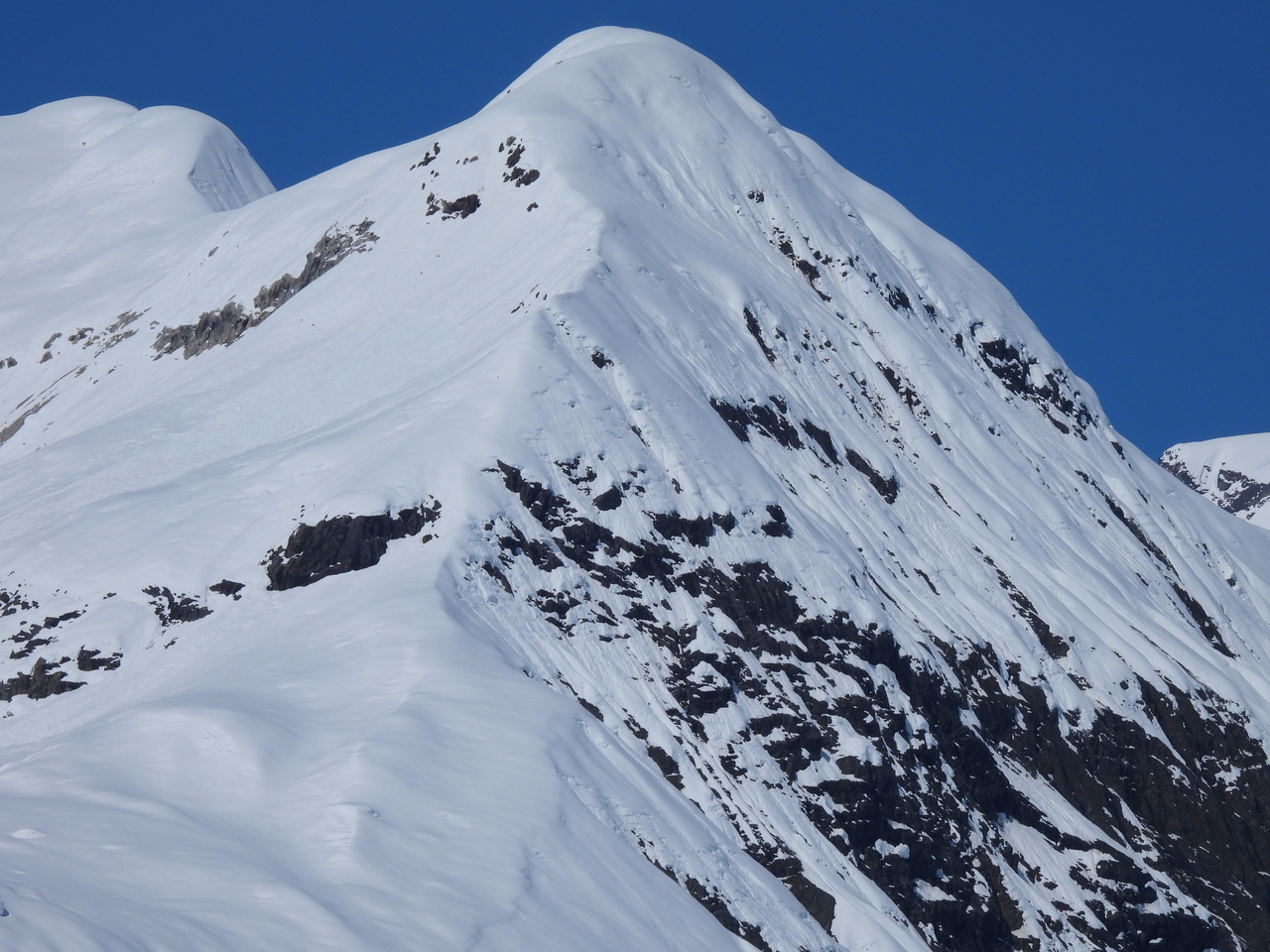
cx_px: 635
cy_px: 476
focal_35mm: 380
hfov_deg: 5.2
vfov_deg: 3.9
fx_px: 13942
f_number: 7.1
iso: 100
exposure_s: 1/2000
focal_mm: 67.8
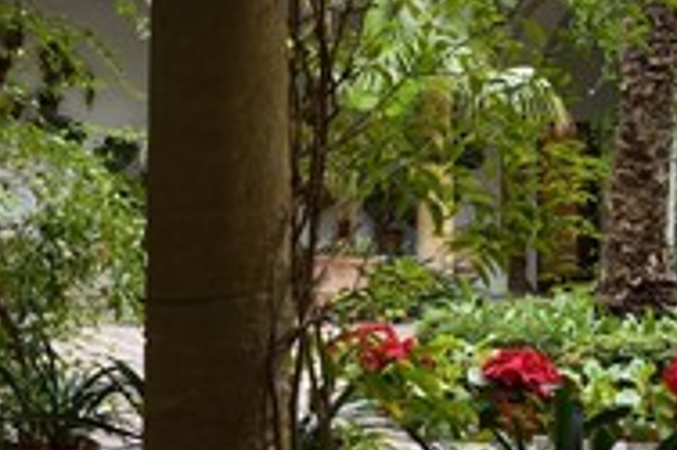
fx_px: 1597
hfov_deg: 23.8
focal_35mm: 85
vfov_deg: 16.0
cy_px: 230
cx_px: 216
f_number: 4.5
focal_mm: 38
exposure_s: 1/60
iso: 1600
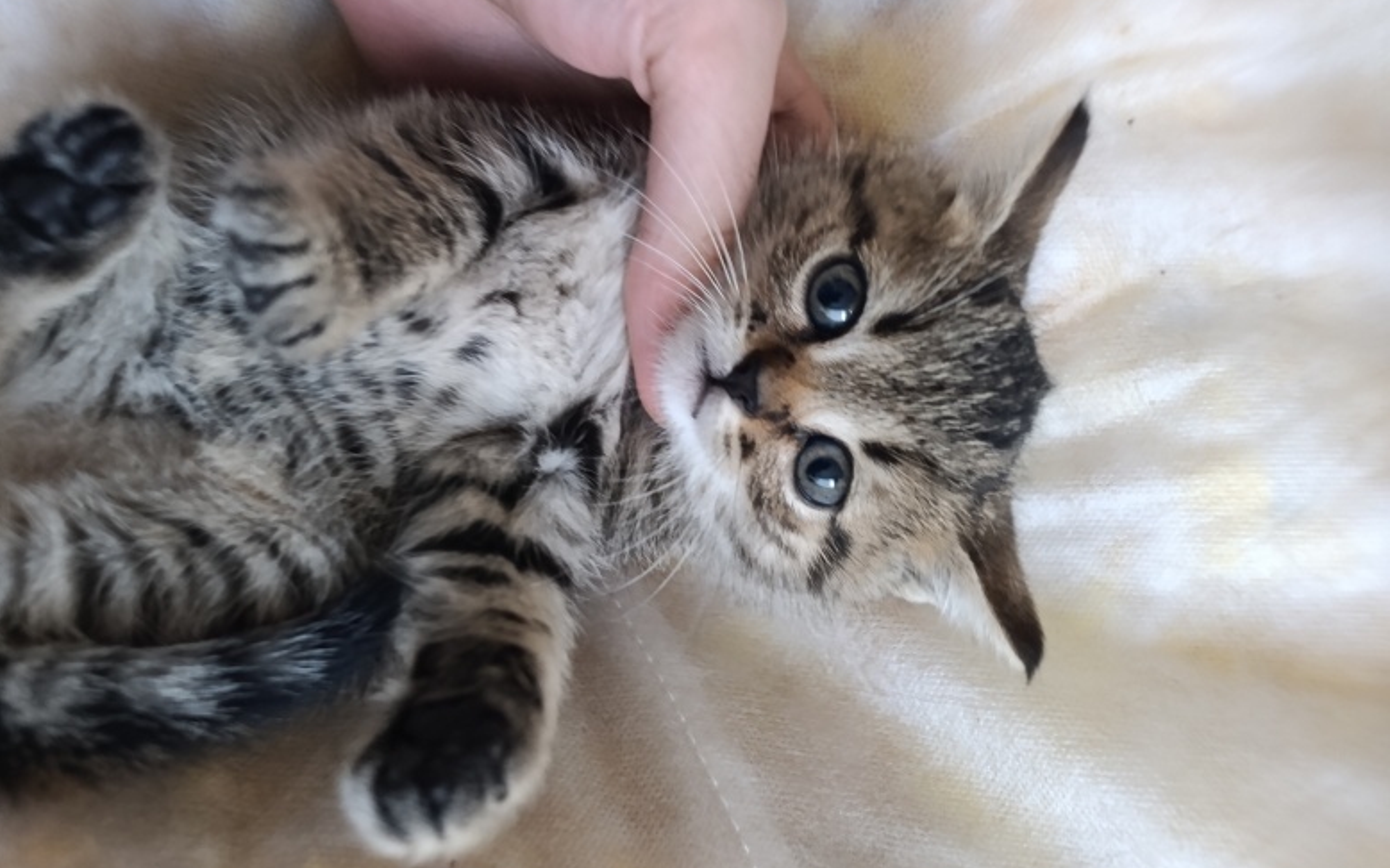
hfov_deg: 72.6
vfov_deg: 49.0
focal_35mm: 25
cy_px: 513
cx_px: 701
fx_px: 947
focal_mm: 6.14
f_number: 1.6
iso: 1000
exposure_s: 1/50
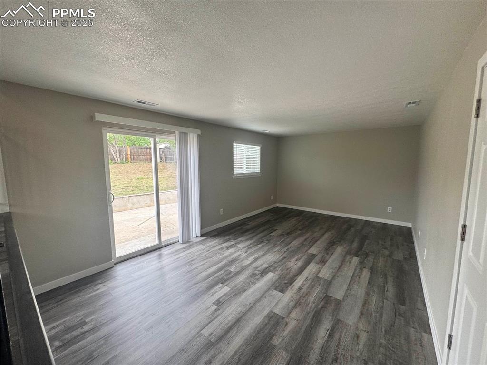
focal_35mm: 14
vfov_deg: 85.6
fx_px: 197
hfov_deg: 102.1
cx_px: 244
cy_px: 182
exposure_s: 1/120
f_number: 2.2
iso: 100
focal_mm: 2.22
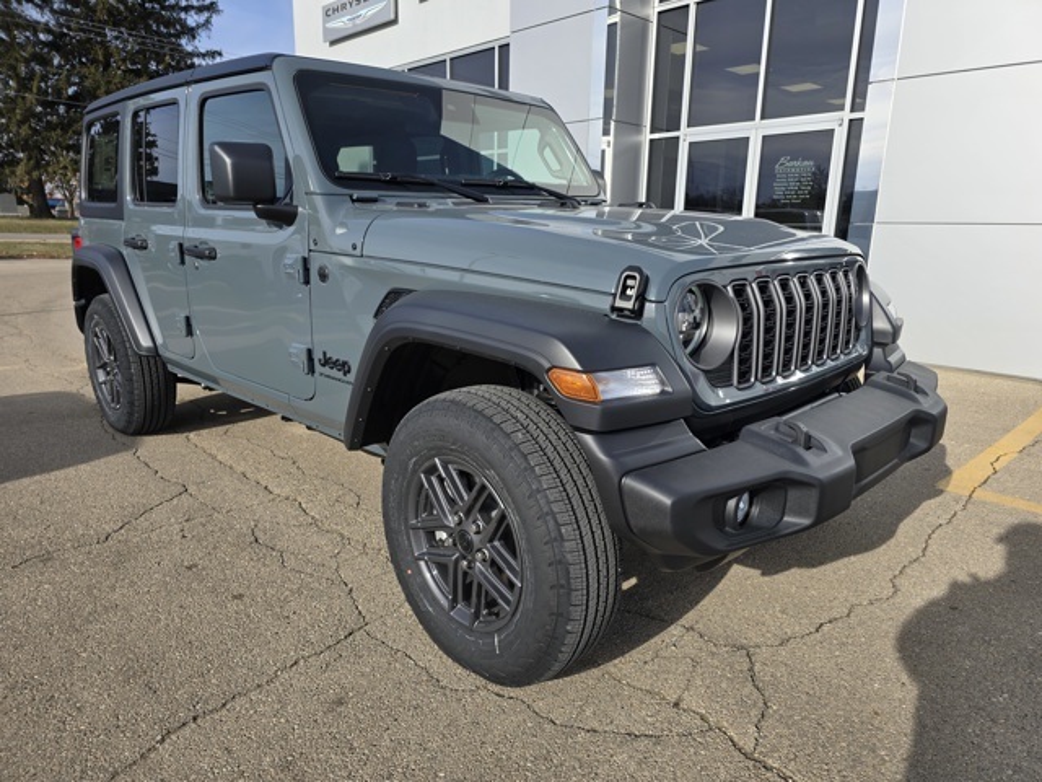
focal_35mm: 23
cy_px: 391
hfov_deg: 73.9
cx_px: 521
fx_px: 692
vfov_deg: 58.9
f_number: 1.7
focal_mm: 6.3
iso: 12
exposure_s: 1/690
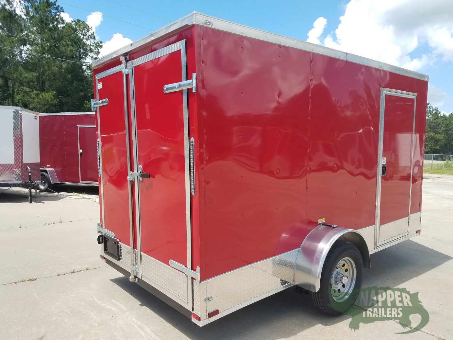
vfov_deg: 53.1
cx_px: 226
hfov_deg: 67.3
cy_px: 170
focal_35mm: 26
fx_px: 340
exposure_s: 1/1196
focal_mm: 4.2
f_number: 1.7
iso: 40
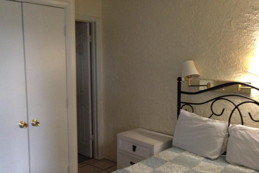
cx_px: 130
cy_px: 102
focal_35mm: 42
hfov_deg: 46.4
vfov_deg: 31.8
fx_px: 302
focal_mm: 4.12
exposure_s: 1/20
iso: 320
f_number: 2.4
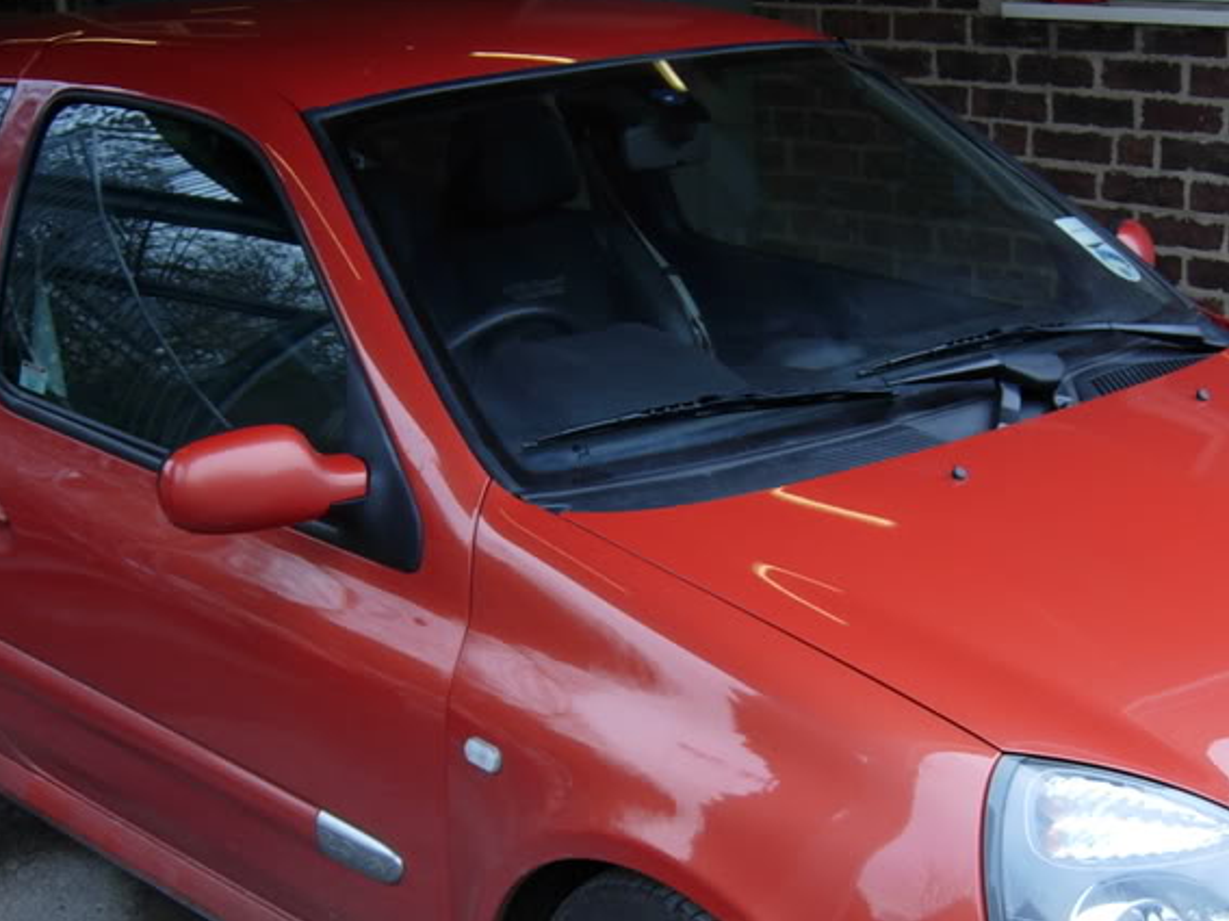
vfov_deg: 22.4
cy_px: 644
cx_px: 711
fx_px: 2307
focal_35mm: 65
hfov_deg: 29.8
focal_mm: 7.5
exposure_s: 1/24.6
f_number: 2.7
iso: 50
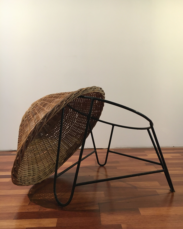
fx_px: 210
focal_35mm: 31
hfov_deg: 47.1
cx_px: 92
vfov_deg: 57.1
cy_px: 122
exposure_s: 1/33
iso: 160
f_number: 2.2
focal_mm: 4.15
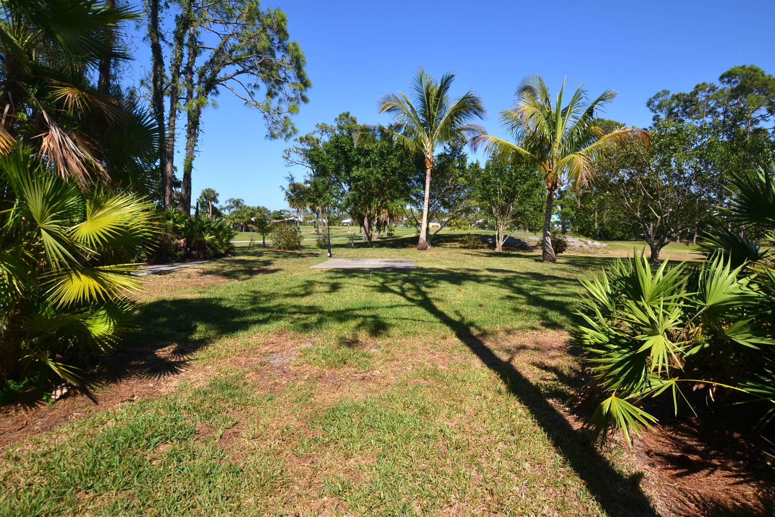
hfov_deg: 90.0
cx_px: 388
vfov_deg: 67.4
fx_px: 387
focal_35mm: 18
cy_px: 258
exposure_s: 1/250
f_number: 8
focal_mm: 12
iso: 100
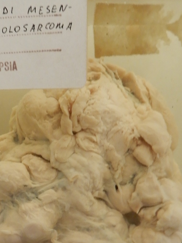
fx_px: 386
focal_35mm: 55
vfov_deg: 33.9
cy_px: 194
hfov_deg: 26.3
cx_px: 48
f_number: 3.4
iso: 320
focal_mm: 4.3
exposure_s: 1/30
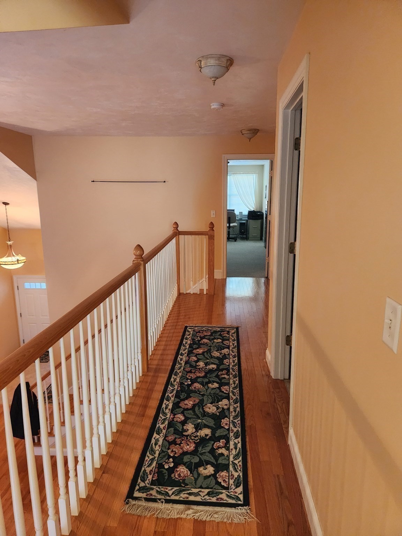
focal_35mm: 23
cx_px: 201
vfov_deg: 73.9
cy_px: 268
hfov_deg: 58.9
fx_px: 356
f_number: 1.8
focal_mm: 5.4
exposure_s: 1/120
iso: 1000
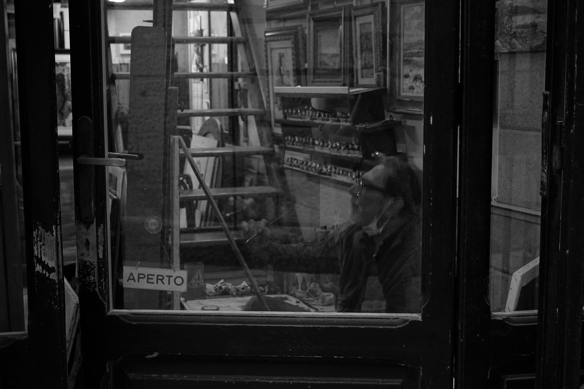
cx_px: 292
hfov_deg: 37.5
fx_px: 860
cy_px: 194
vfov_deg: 25.5
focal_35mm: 53
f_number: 8
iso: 2500
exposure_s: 1/125
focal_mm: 53
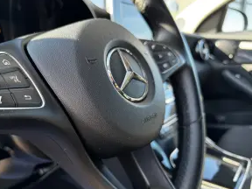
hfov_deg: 59.2
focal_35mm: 30
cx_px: 95
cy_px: 115
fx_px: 218
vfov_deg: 46.5
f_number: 1.78
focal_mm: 6.76
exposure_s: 1/121
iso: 125
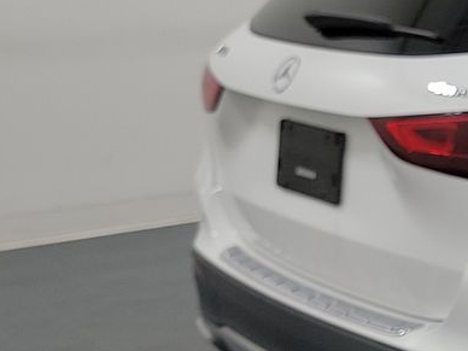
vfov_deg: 14.9
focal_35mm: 99
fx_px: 1338
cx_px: 833
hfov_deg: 16.6
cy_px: 248
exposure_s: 1/59
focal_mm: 6.7
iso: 110
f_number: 1.8
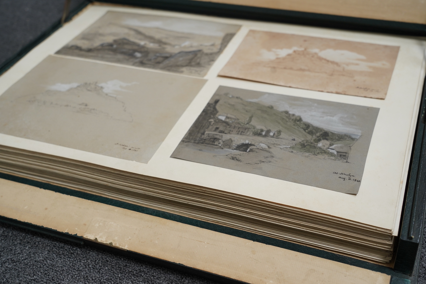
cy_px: 142
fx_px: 509
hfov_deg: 45.4
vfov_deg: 31.2
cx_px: 213
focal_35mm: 43
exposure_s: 1/160
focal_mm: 43
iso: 800
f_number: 6.3
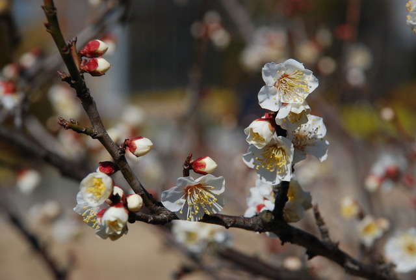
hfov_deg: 10.1
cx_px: 208
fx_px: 2345
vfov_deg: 6.8
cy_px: 140
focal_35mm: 202
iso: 400
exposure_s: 1/1000
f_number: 8
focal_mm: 135
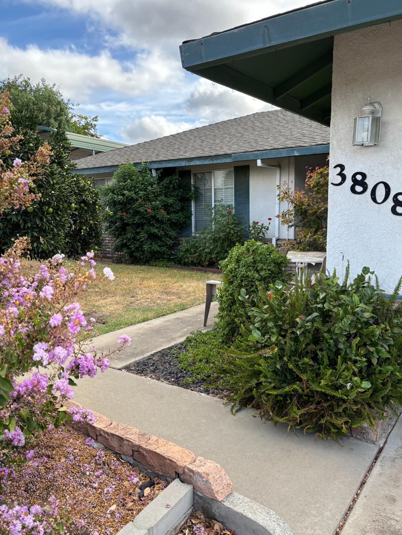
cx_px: 208
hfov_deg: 49.8
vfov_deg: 63.4
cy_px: 268
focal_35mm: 28
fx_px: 433
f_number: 1.6
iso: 50
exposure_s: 1/697
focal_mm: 5.96
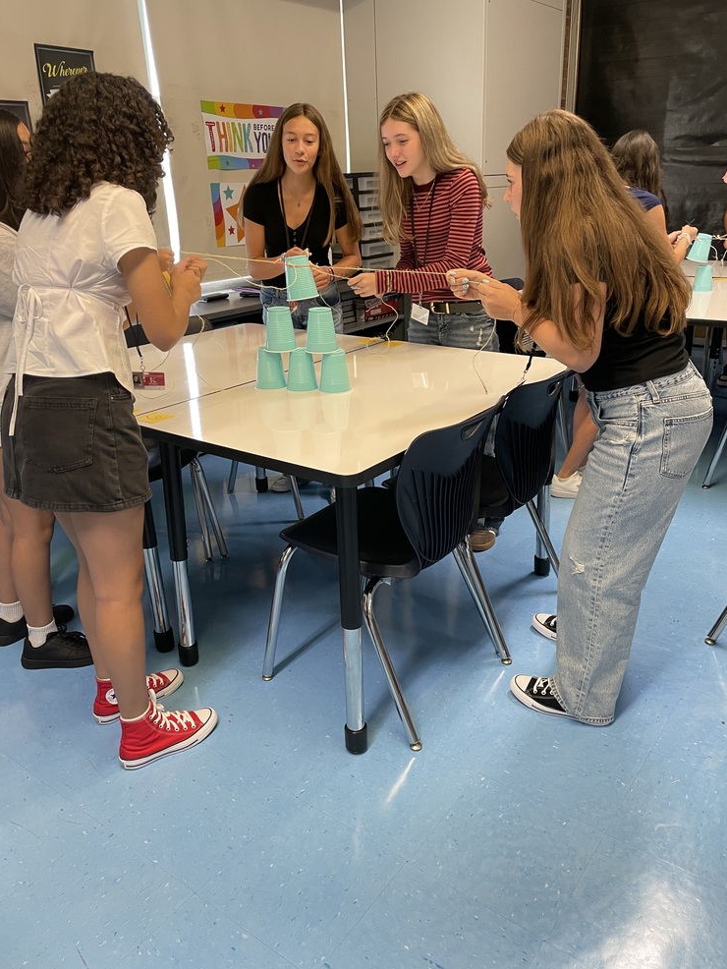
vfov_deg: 65.3
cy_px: 480
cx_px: 357
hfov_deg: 51.4
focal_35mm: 27
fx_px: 756
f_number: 1.6
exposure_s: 1/60
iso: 100
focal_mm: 4.2
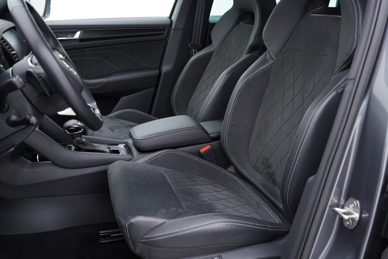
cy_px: 130
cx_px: 194
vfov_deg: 36.9
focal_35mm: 36
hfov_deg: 53.1
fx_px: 388
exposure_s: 1/40
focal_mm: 24
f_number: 2.8
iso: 160
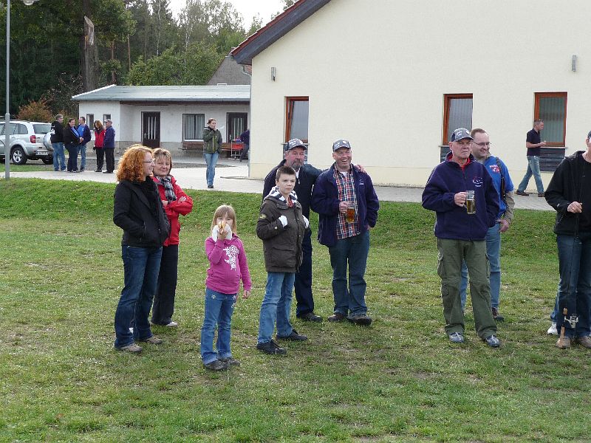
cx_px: 296
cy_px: 222
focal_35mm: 55
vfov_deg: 26.6
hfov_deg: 34.9
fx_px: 939
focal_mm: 9.3
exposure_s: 1/160
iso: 100
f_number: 4.3
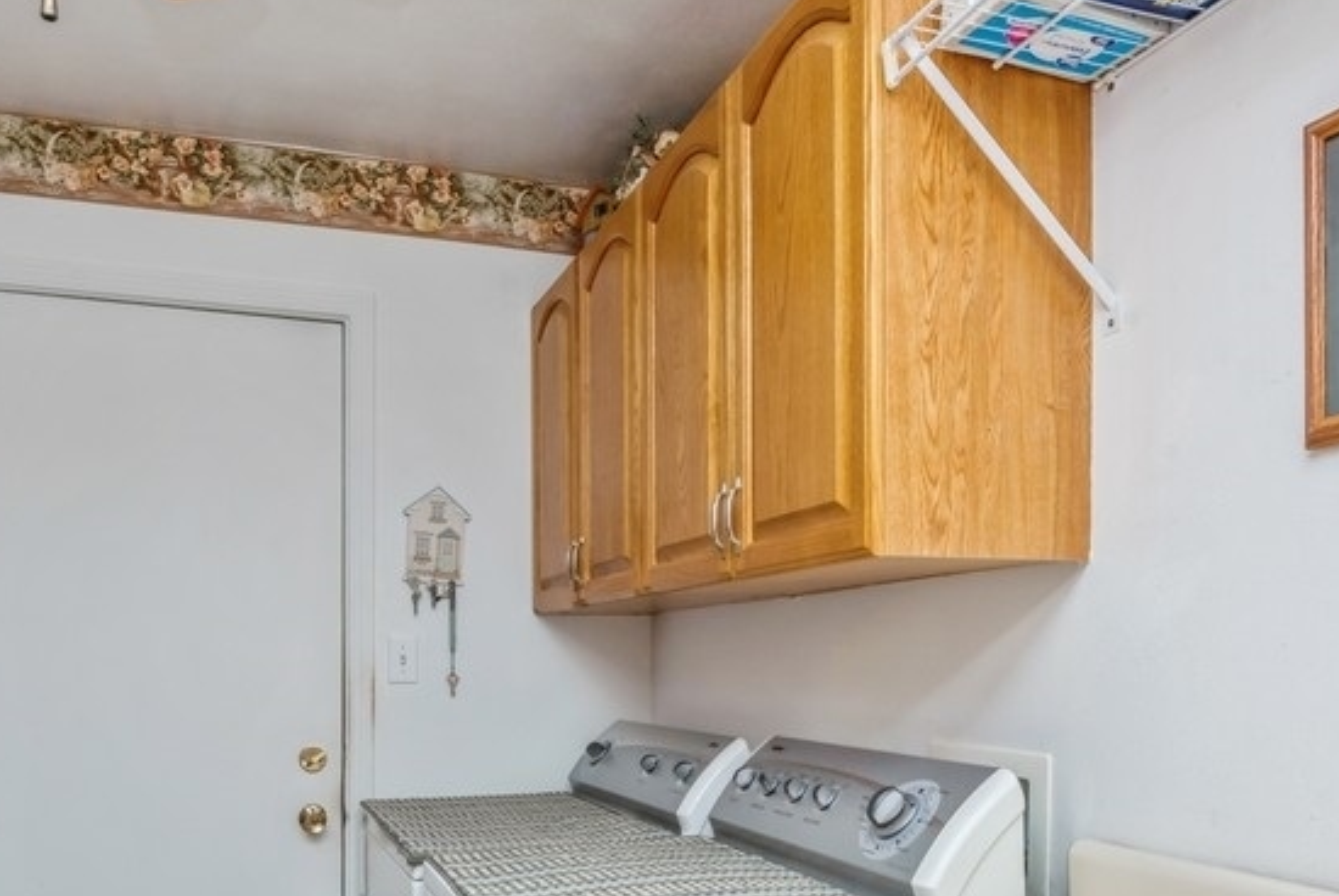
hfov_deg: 60.1
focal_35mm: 31
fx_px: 1154
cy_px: 672
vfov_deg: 41.2
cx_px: 592
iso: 200
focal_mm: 19
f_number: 8
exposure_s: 1/100
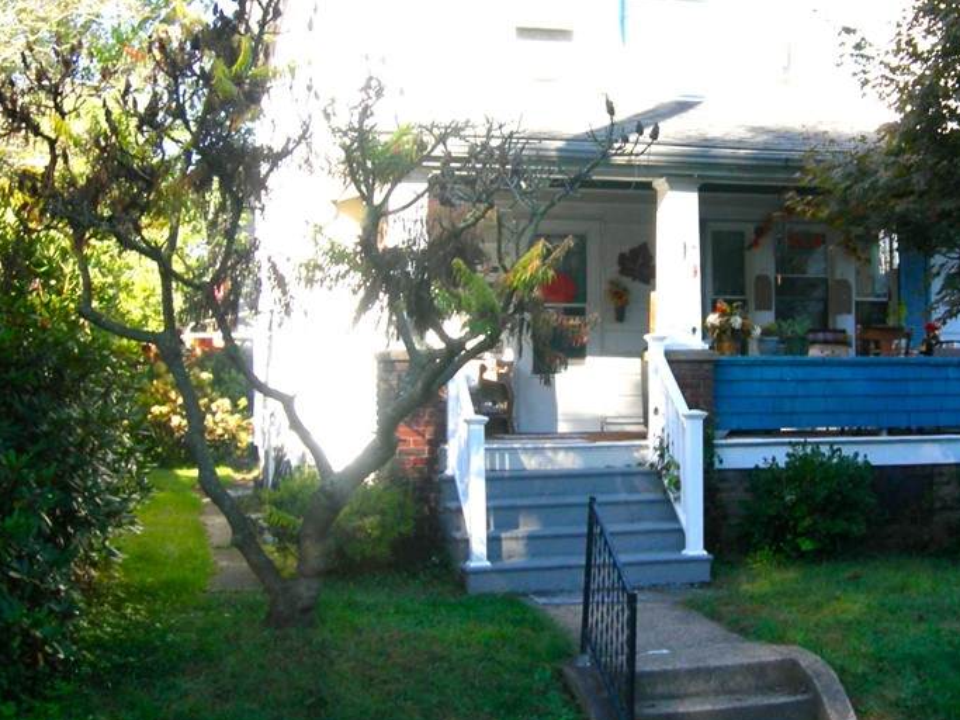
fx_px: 1497
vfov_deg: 26.9
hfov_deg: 35.4
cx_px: 596
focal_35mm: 54
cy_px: 267
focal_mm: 7.5
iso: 64
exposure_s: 1/120
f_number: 4.3
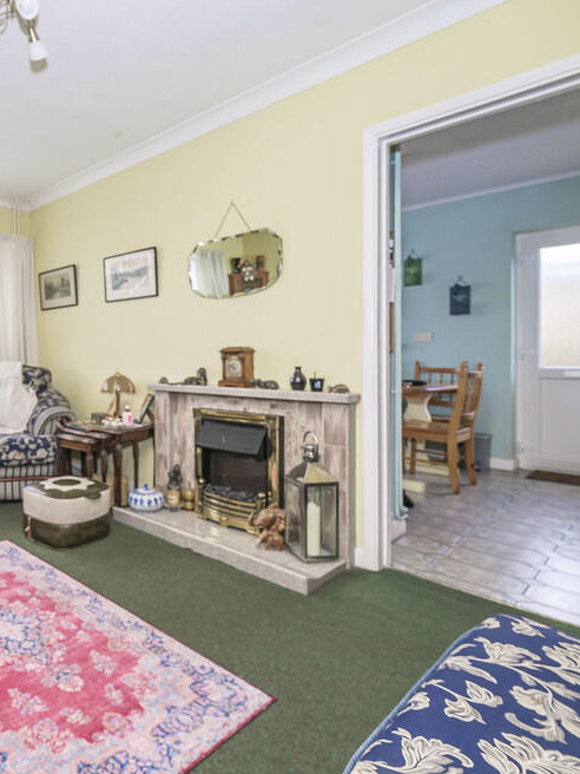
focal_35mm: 21
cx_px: 97
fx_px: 469
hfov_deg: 57.5
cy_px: 399
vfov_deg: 79.0
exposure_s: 1/125
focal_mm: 14
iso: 320
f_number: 6.3
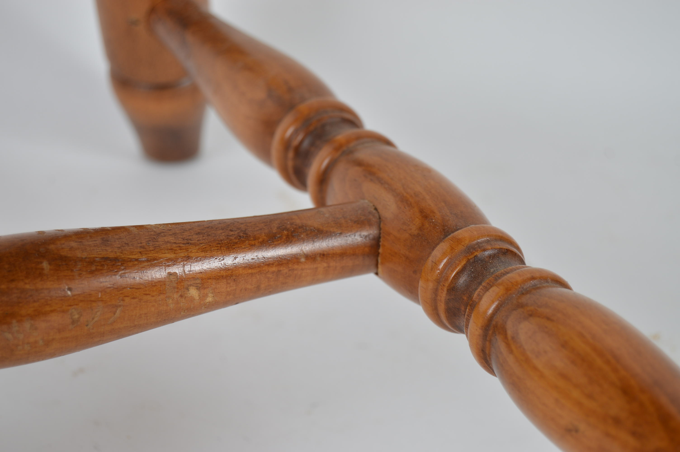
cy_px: 226
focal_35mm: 82
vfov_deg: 16.5
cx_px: 340
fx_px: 1557
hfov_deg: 24.6
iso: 100
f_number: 5.6
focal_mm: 55
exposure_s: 1/80
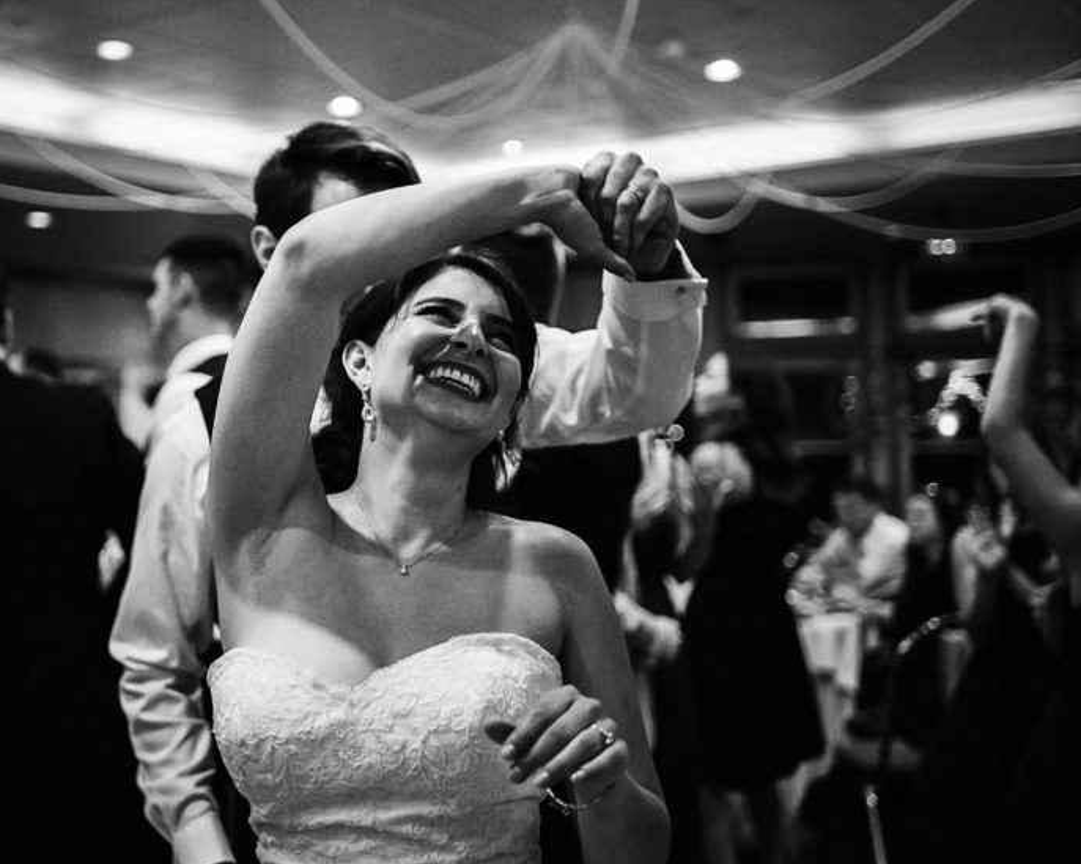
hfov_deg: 37.7
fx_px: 1567
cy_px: 386
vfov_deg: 30.8
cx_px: 363
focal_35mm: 49
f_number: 1.8
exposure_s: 1/500
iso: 640
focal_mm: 35
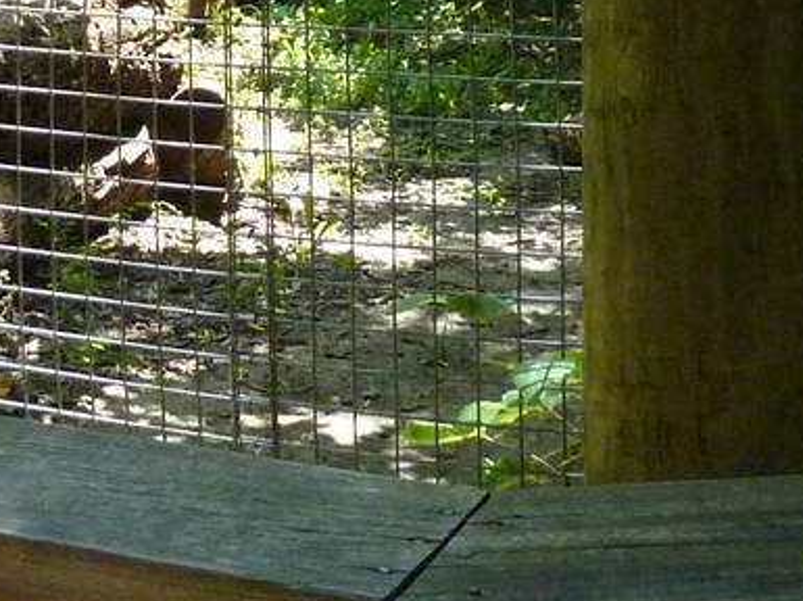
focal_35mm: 104
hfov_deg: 18.6
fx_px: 2410
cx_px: 100
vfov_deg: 13.0
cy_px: -434
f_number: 3.3
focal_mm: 4.1
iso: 400
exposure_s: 1/320
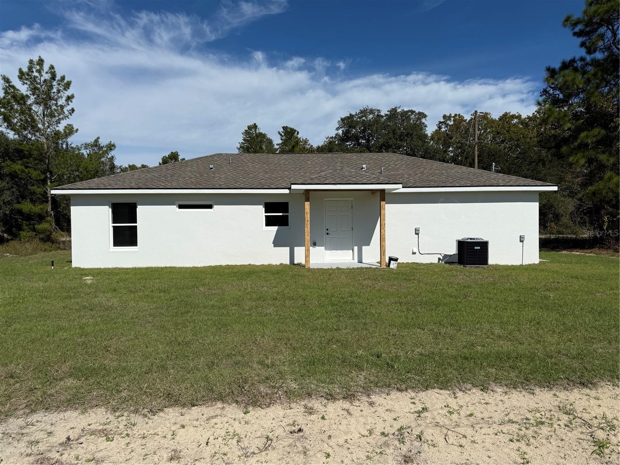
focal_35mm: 24
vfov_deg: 56.8
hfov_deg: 71.6
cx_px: 310
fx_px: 430
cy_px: 232
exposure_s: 1/11905
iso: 80
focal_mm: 6.76
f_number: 1.78
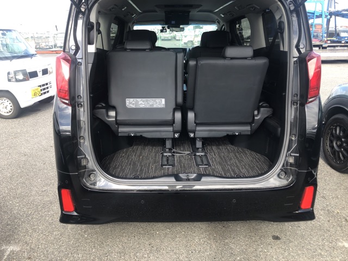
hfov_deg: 63.4
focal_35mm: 28
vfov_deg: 49.7
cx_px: 174
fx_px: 281
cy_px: 130
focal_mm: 3.99
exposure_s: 1/182
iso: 20
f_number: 1.8
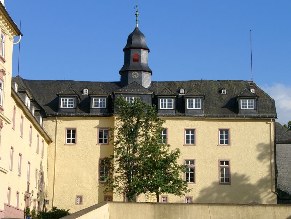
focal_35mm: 78
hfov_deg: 25.0
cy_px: 110
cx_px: 146
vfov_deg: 18.9
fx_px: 656
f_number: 4
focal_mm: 16.05
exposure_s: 1/794
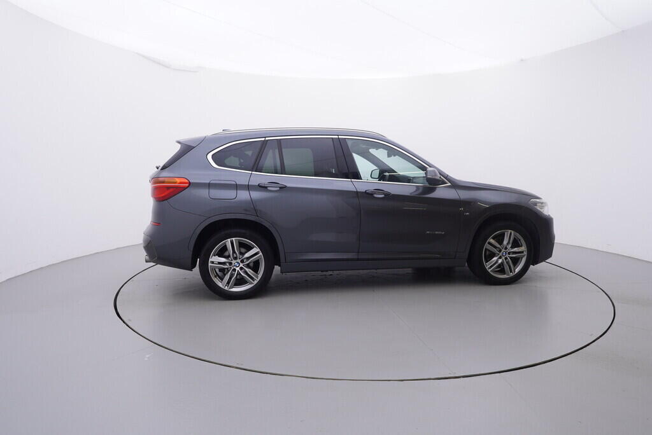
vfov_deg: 56.2
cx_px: 326
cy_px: 218
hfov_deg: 77.3
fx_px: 408
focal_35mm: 22
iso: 200
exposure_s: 1/80
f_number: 5
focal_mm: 15
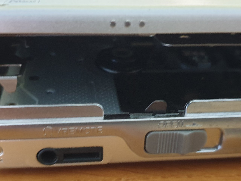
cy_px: 90
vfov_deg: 53.1
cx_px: 120
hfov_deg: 67.3
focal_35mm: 26
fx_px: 181
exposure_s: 1/10
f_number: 1.5
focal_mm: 4.3
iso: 500
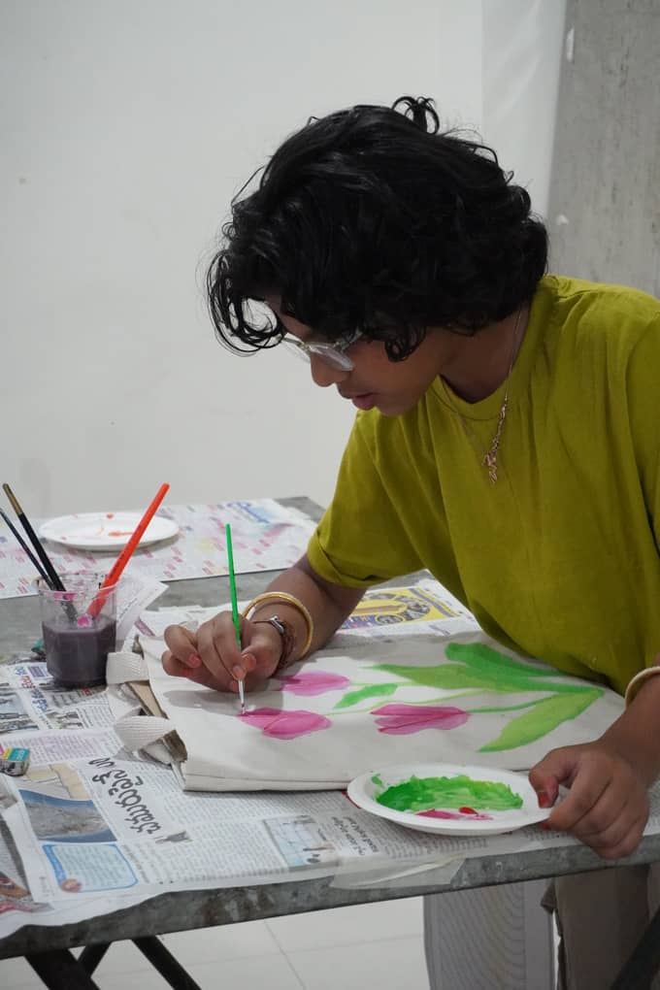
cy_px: 495
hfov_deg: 18.2
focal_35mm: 75
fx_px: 2062
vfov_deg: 27.0
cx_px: 330
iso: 6400
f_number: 5.6
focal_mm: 50
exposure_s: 1/160
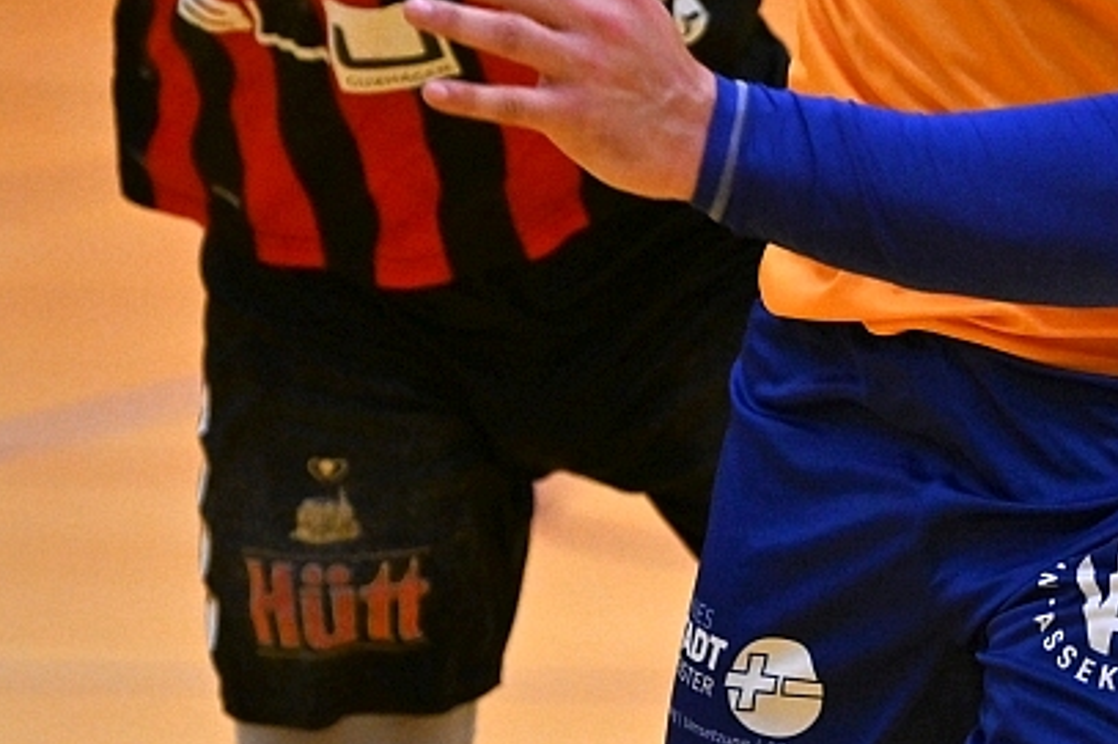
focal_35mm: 516
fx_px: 16017
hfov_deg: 4.0
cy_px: 69
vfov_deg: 2.7
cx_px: 1368
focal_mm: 140
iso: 1250
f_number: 2.8
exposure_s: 1/2000
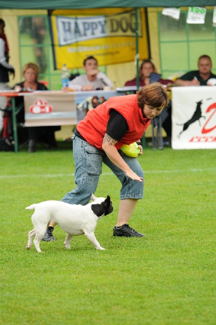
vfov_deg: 9.2
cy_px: 162
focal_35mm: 225
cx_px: 108
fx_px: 2031
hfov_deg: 6.1
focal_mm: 150
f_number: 2.8
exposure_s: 1/400
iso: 400
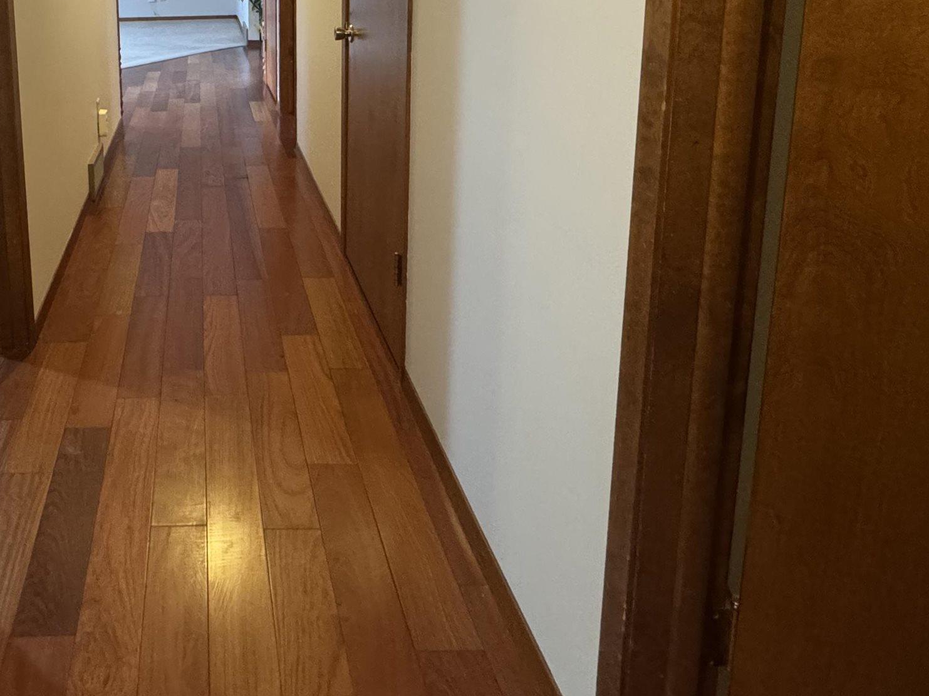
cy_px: 60
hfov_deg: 57.3
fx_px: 778
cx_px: 190
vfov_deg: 43.7
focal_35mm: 29
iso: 640
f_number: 2.2
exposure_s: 1/60
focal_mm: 2.22
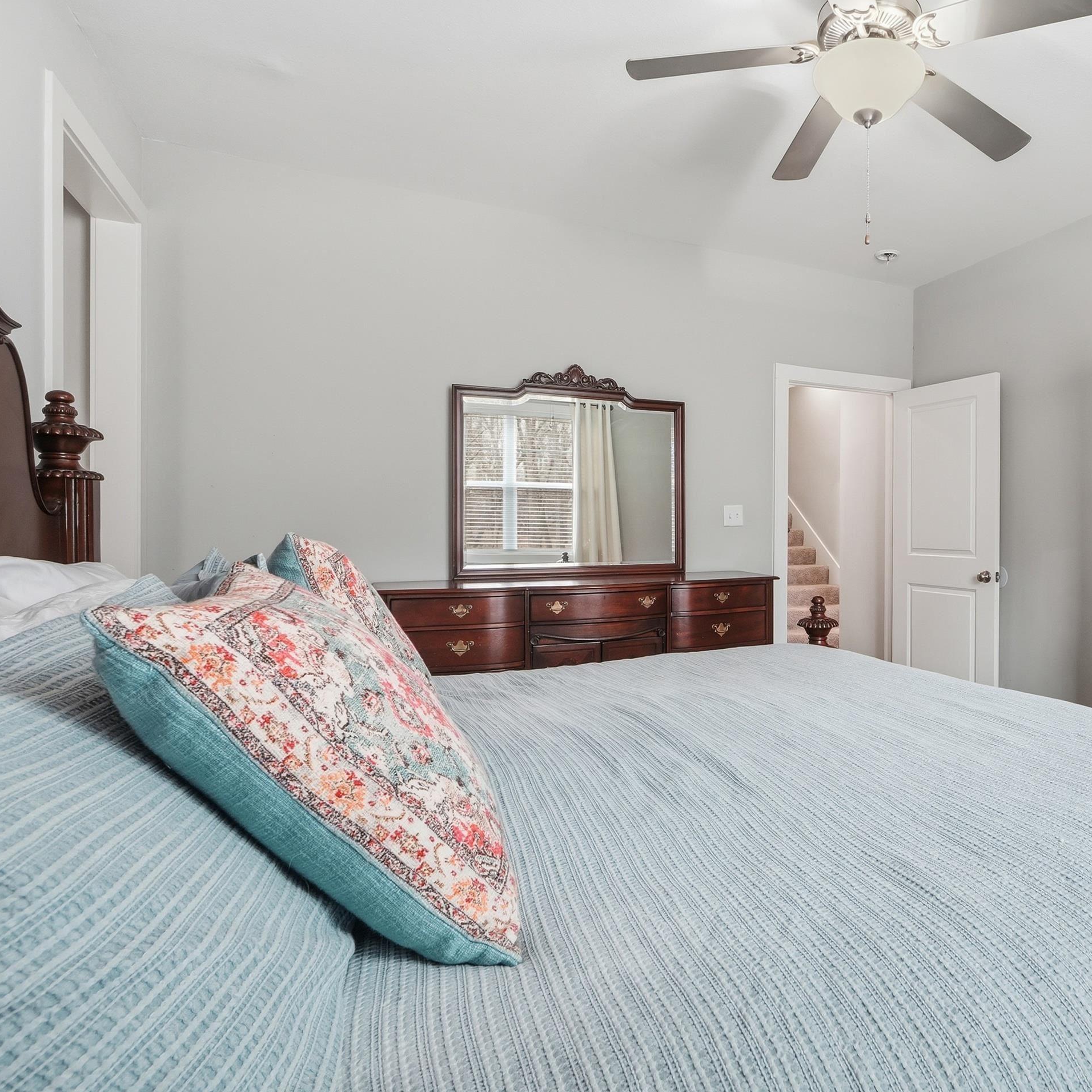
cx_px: 781
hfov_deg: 71.1
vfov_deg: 74.8
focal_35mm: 20
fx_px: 714
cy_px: 533
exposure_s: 1/30
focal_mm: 10
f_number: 9
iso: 250
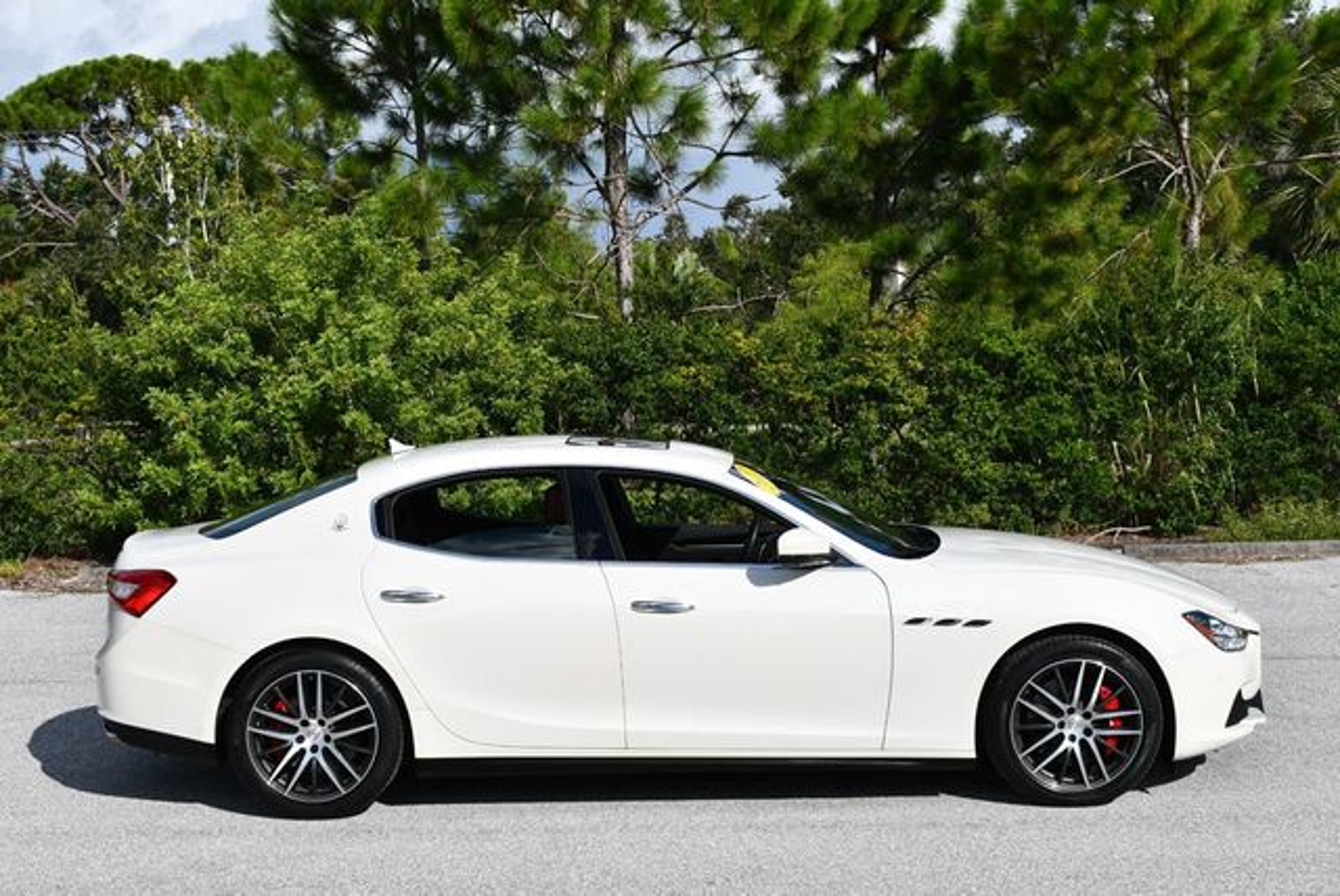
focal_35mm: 54
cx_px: 670
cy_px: 448
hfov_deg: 36.8
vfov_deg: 25.1
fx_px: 2012
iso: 100
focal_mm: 27
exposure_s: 1/400
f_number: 10
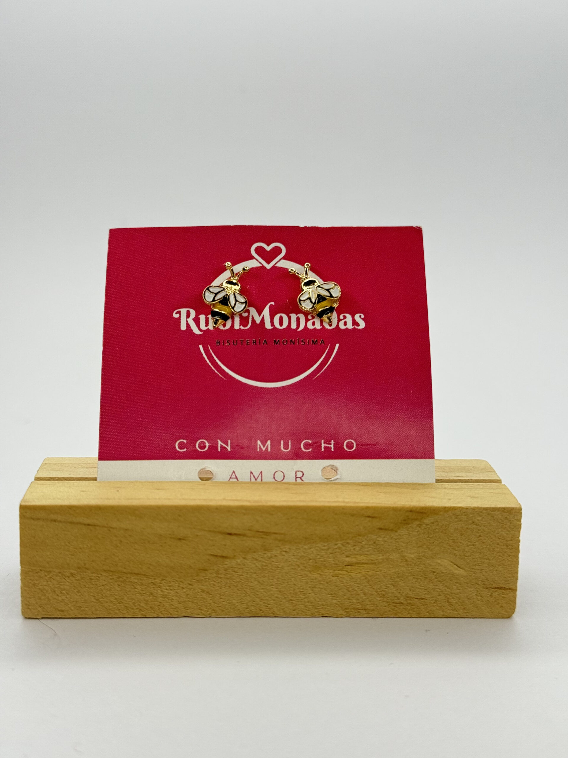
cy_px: 379
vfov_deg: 39.7
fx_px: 1050
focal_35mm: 48
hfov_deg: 30.3
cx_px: 284
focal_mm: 6.76
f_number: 1.78
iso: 125
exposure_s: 1/100
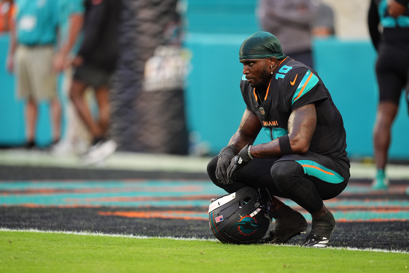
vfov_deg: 3.4
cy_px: 136
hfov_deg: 5.2
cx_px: 204
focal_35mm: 400
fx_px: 4544
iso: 2500
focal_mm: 400
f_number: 2.8
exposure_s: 1/2000
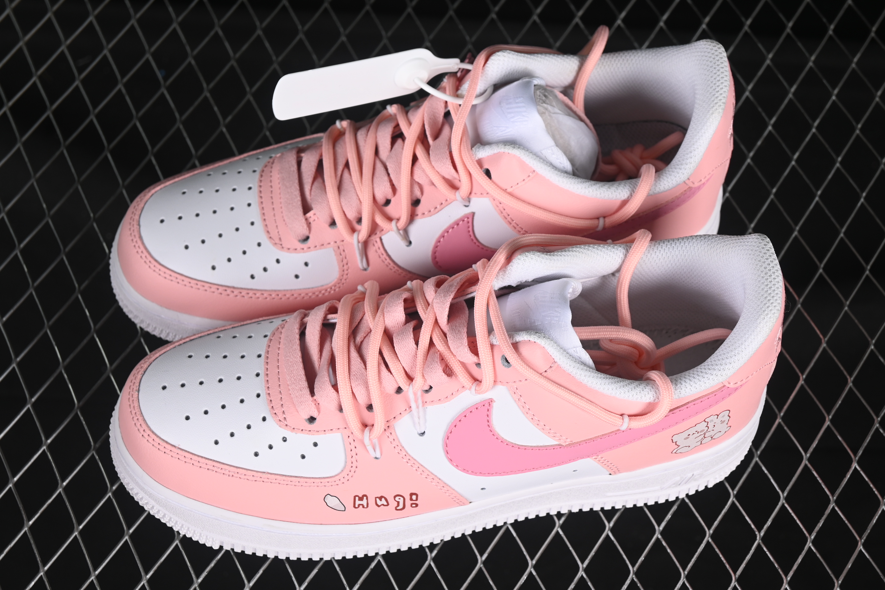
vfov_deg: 18.2
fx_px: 1844
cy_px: 295
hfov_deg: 27.0
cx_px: 442
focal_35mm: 75
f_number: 7.1
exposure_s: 1/80
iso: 160
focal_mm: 50
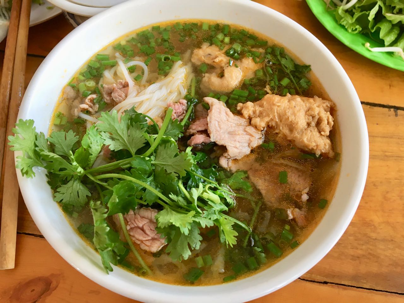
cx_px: 202
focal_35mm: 29
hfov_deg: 61.7
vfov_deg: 48.2
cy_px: 152
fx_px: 338
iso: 64
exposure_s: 1/33
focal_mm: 4.15
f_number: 2.2
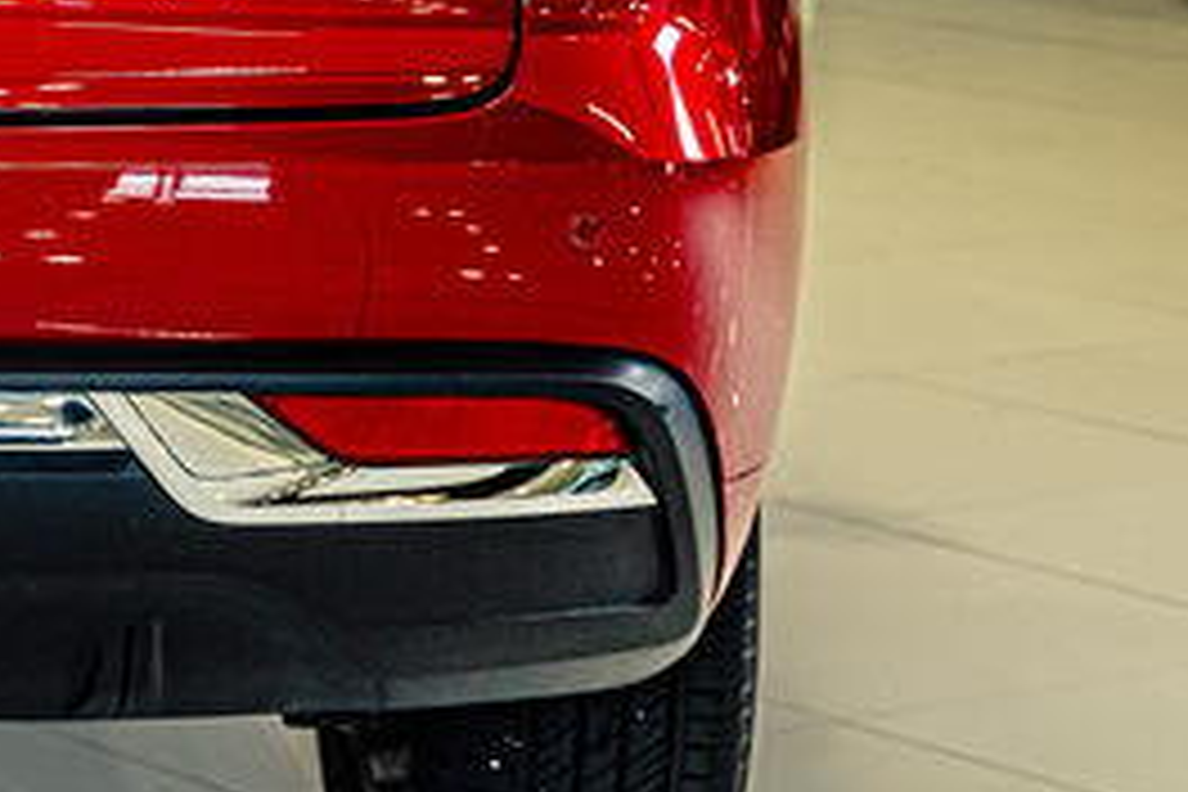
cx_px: -542
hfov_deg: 11.1
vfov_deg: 7.7
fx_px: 5874
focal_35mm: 178
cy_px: 0
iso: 500
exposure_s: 1/125
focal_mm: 46
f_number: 4.5
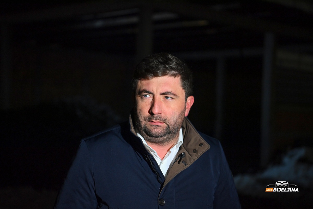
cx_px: 156
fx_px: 609
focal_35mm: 70
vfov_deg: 19.5
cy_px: 104
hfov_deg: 28.8
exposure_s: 1/160
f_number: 2.8
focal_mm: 70
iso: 1600
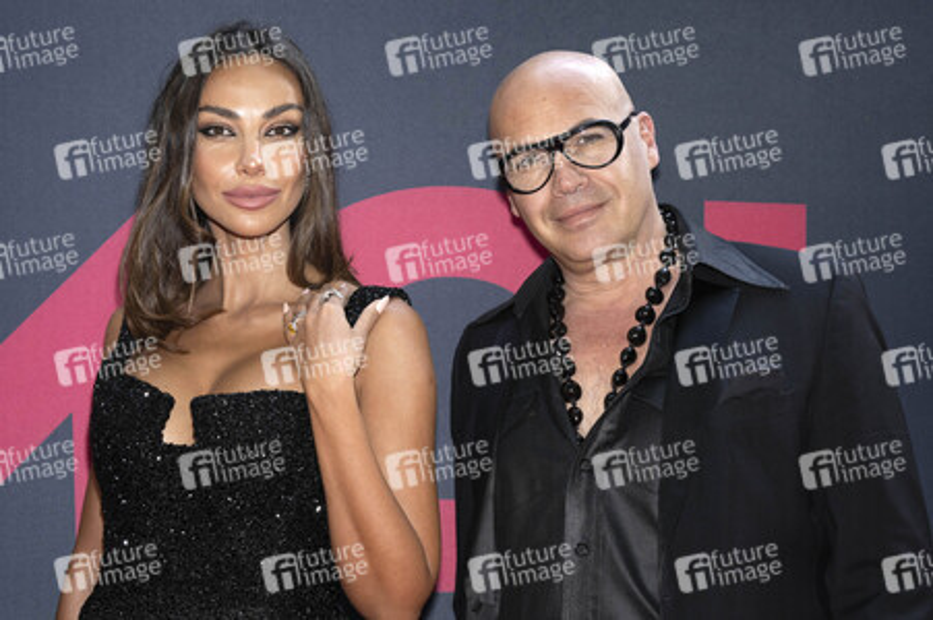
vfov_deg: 24.2
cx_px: 466
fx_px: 1450
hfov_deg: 35.7
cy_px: 310
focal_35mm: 56
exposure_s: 1/200
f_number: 5.6
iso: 800
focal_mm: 56
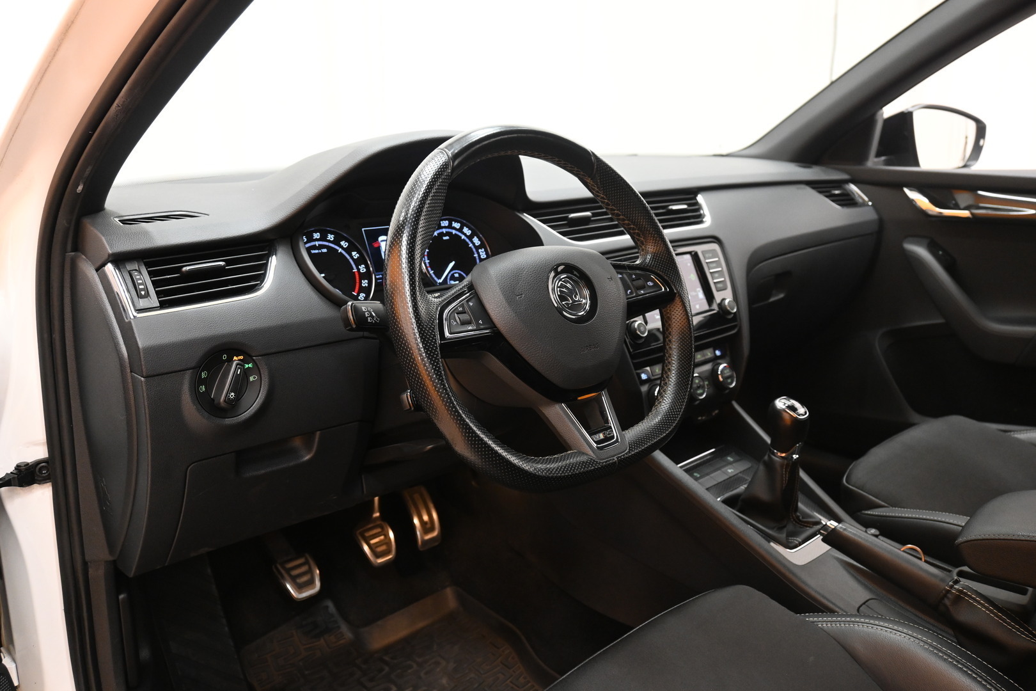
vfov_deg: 44.6
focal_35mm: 29
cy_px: 346
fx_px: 842
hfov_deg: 63.2
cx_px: 518
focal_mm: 19.5
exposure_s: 1/50
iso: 1600
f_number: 3.8
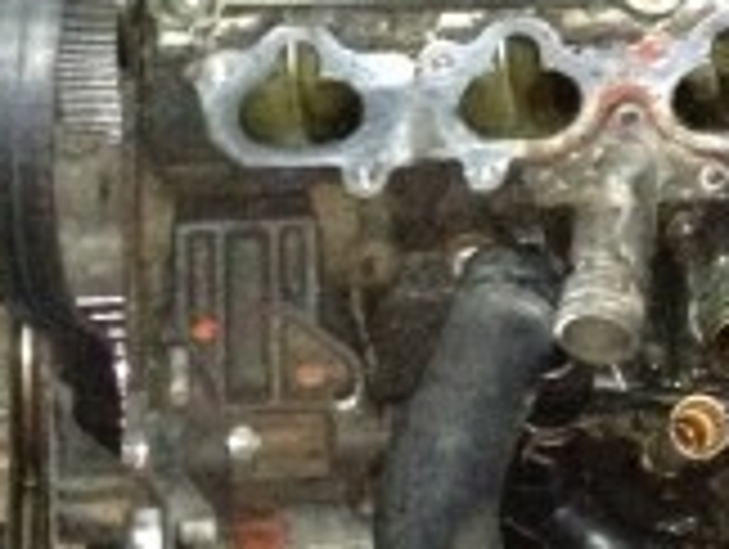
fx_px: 2911
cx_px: 585
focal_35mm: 138
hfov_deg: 14.2
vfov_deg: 10.4
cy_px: -284
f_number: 2.4
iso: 800
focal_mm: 4.28
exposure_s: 1/16
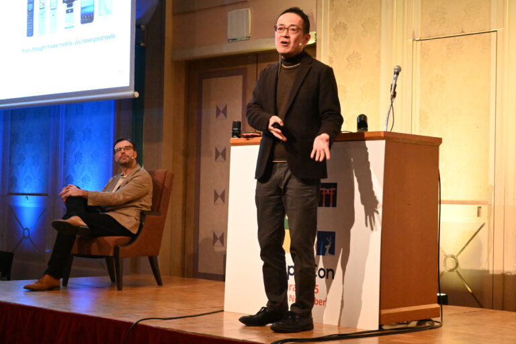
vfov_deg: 21.6
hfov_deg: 31.9
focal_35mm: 63
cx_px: 258
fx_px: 903
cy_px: 172
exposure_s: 1/60
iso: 9000
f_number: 5.6
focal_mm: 42
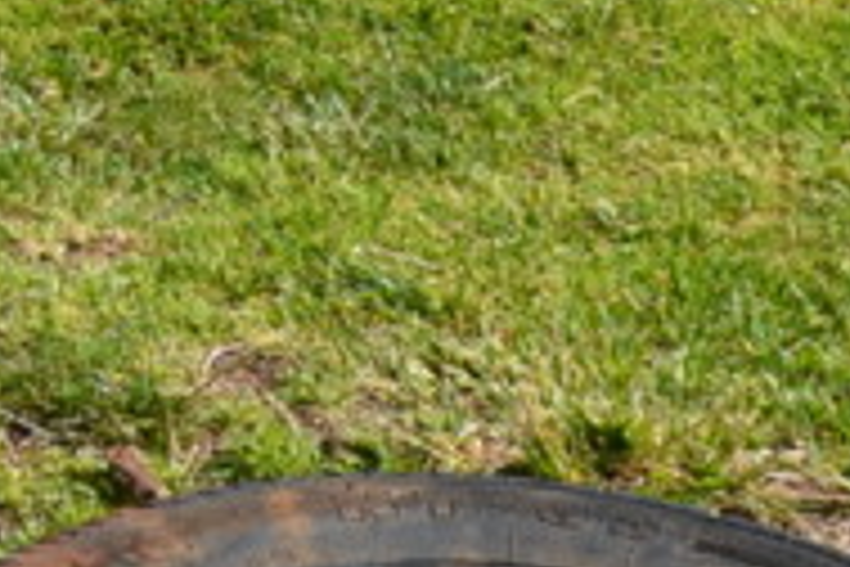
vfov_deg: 6.7
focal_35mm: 183
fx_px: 4320
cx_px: -1057
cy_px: -1242
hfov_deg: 10.1
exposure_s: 1/250
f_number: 8
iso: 100
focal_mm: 18
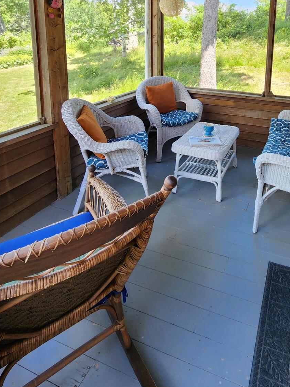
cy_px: 87
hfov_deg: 57.0
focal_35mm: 23
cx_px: 203
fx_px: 257
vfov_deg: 68.1
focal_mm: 2.2
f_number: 2.2
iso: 64
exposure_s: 1/120
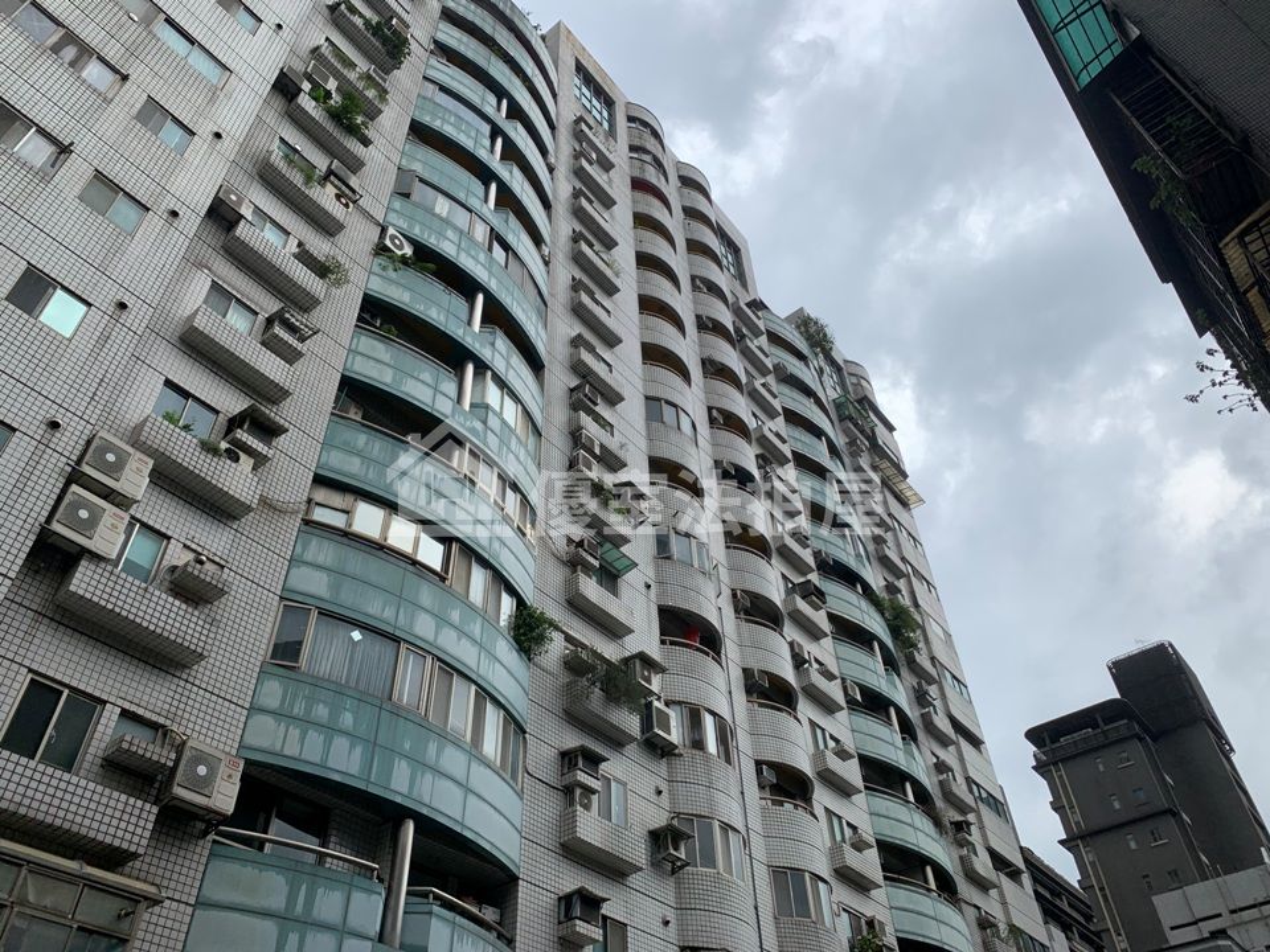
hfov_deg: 67.3
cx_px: 635
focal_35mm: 26
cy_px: 476
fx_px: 954
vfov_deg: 53.1
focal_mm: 4.25
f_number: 1.8
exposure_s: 1/1661
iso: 25
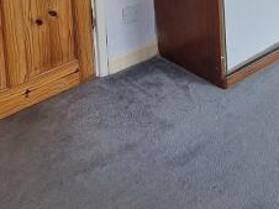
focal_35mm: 59
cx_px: 285
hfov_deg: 30.2
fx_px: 475
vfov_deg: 19.4
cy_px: -155
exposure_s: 1/100
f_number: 2.2
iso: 64
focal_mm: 2.2
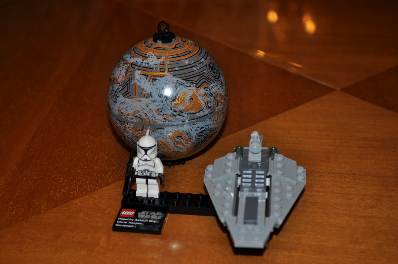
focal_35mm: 66
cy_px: 132
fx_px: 729
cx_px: 199
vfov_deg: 20.6
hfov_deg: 30.5
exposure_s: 1/30
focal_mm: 44
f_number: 5.6
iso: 200
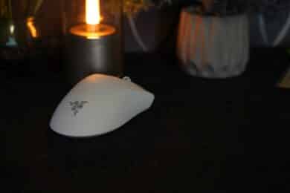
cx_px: 145
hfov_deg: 23.6
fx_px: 693
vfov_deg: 15.9
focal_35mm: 86
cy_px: 96
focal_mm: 86
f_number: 5
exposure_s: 1/100
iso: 1250
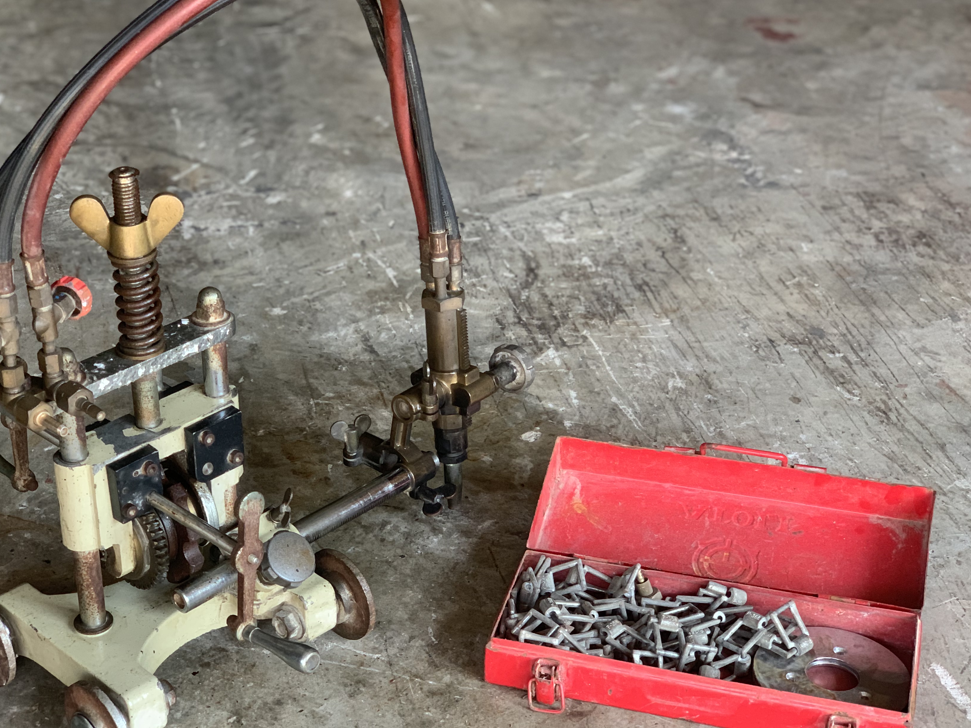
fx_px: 1795
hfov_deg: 30.2
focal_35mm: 64
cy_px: 361
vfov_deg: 22.9
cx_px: 386
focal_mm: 6
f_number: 2.4
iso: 125
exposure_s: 1/60
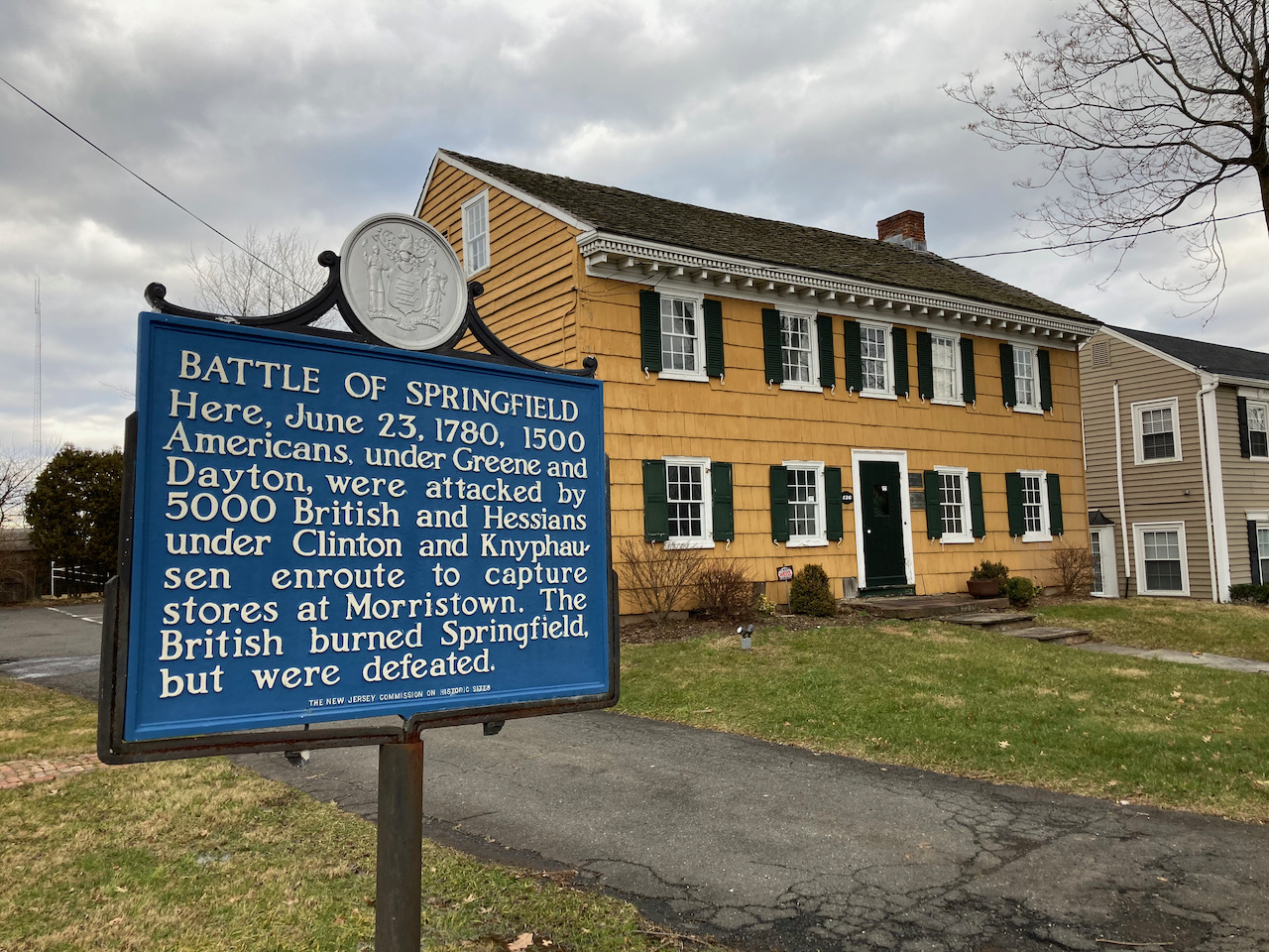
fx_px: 1026
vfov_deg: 49.7
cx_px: 634
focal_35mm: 28
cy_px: 476
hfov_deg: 63.4
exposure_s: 1/219
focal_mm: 3.99
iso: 20
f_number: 1.8
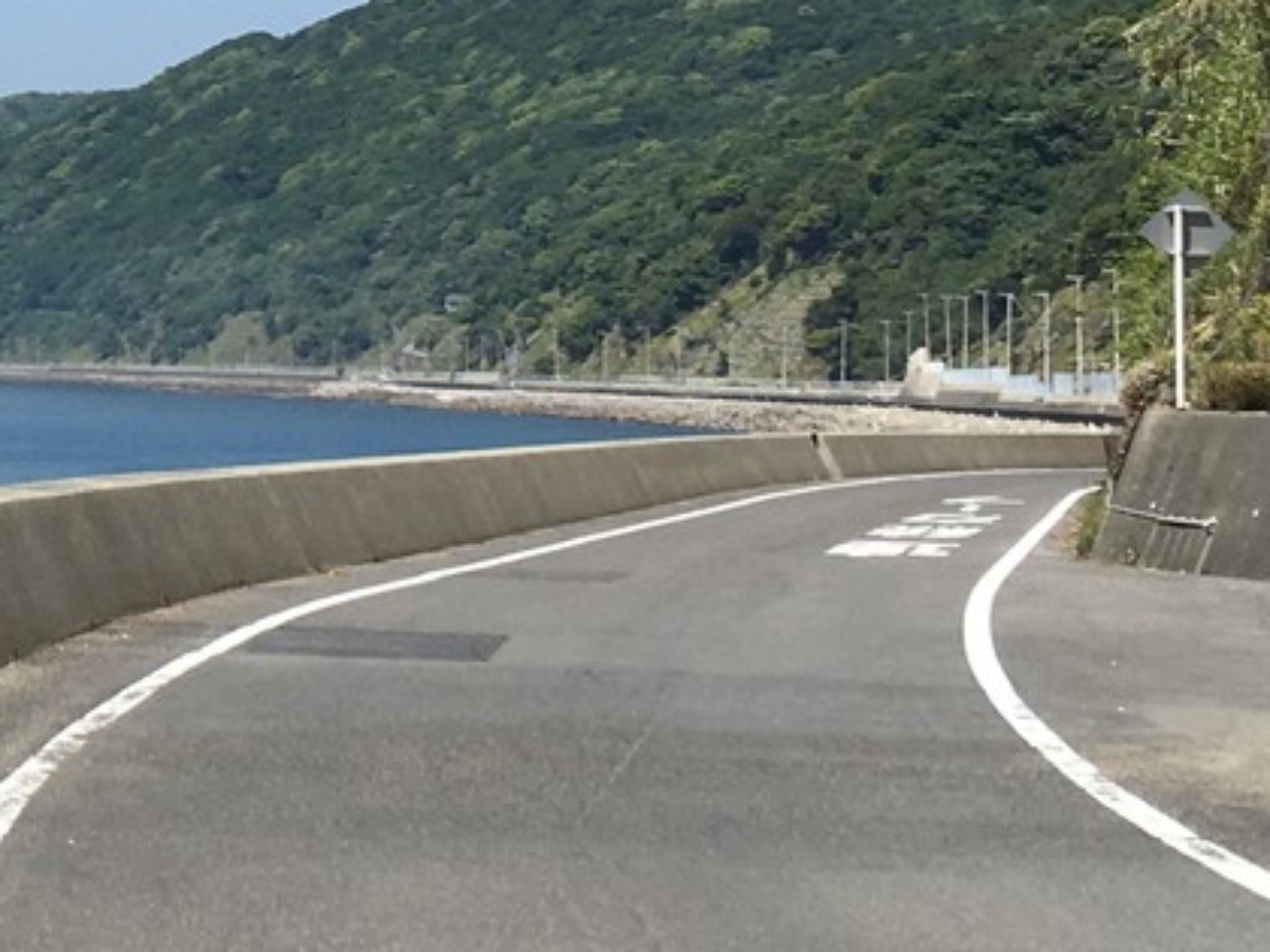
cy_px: -63
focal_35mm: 118
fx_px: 4329
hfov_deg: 15.4
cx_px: -640
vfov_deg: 12.4
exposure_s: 1/1789
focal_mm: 4.15
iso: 25
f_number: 2.2
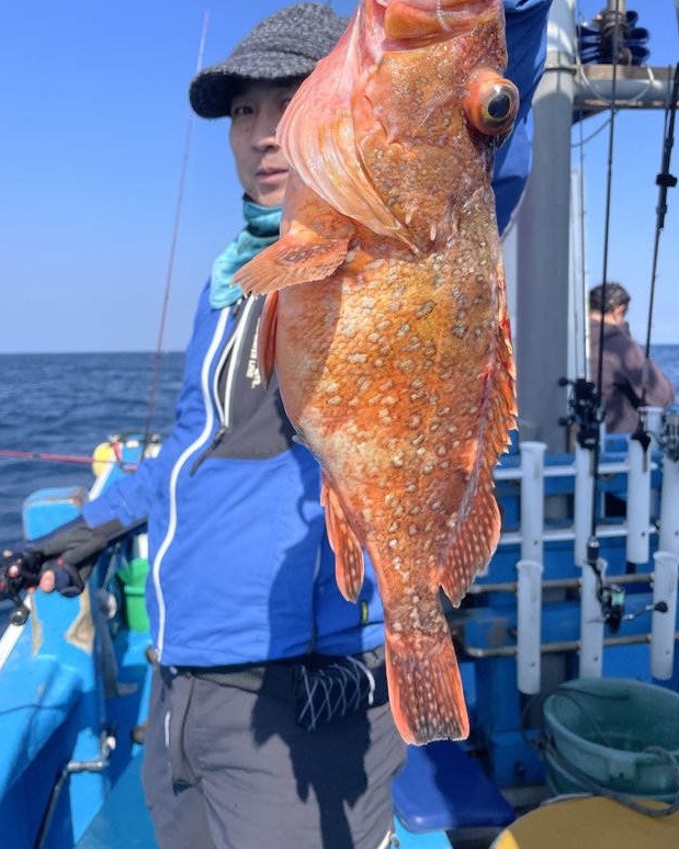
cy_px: 385
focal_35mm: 28
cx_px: 330
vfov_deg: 62.1
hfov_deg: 51.5
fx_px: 703
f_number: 1.6
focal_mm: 4.2
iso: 32
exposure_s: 1/4292
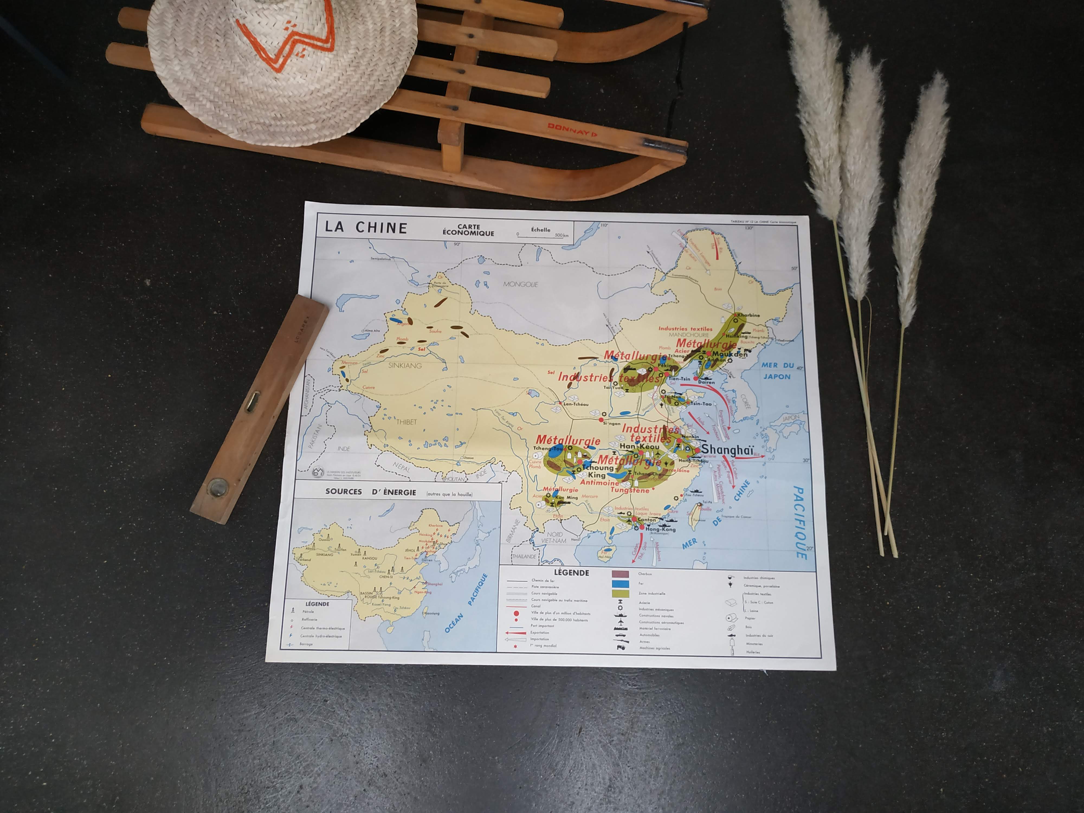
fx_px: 752
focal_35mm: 24
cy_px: 406
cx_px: 542
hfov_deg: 71.6
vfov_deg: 56.8
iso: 500
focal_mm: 3.94
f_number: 1.9
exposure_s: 1/20
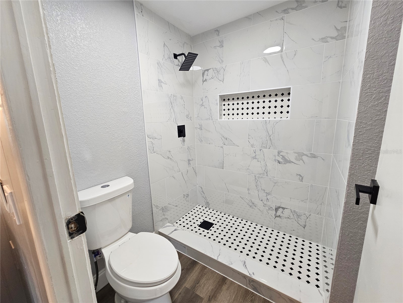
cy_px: 152
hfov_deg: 106.2
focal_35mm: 13
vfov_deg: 89.9
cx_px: 202
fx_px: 151
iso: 125
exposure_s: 1/60
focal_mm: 2.2
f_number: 2.2
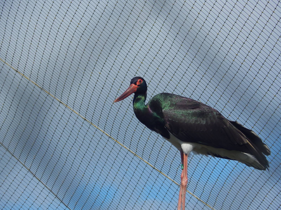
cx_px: 140
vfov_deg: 3.5
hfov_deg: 4.6
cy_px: 105
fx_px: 3491
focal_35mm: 430
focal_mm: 76.4
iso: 125
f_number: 5.7
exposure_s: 1/800
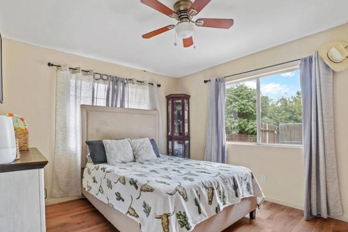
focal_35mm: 18
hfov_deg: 89.8
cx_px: 161
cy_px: 124
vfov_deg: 67.3
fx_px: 174
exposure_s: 1/30
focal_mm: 10.6
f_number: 8
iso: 1000
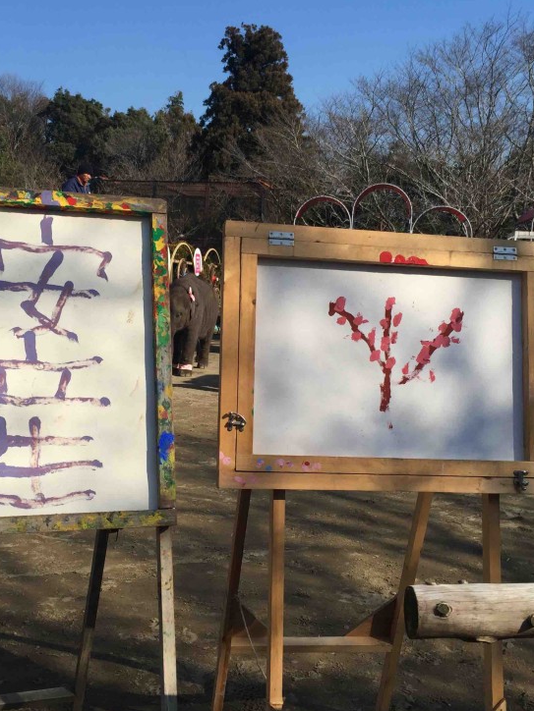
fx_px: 843
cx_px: 231
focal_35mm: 41
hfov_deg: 35.1
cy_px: 358
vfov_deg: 45.8
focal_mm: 4.15
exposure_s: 1/2198
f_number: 2.2
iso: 32
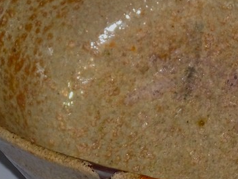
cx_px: 153
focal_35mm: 227
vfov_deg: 6.5
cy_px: 40
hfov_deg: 8.7
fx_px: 1561
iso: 200
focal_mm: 13.26
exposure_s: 1/80
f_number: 5
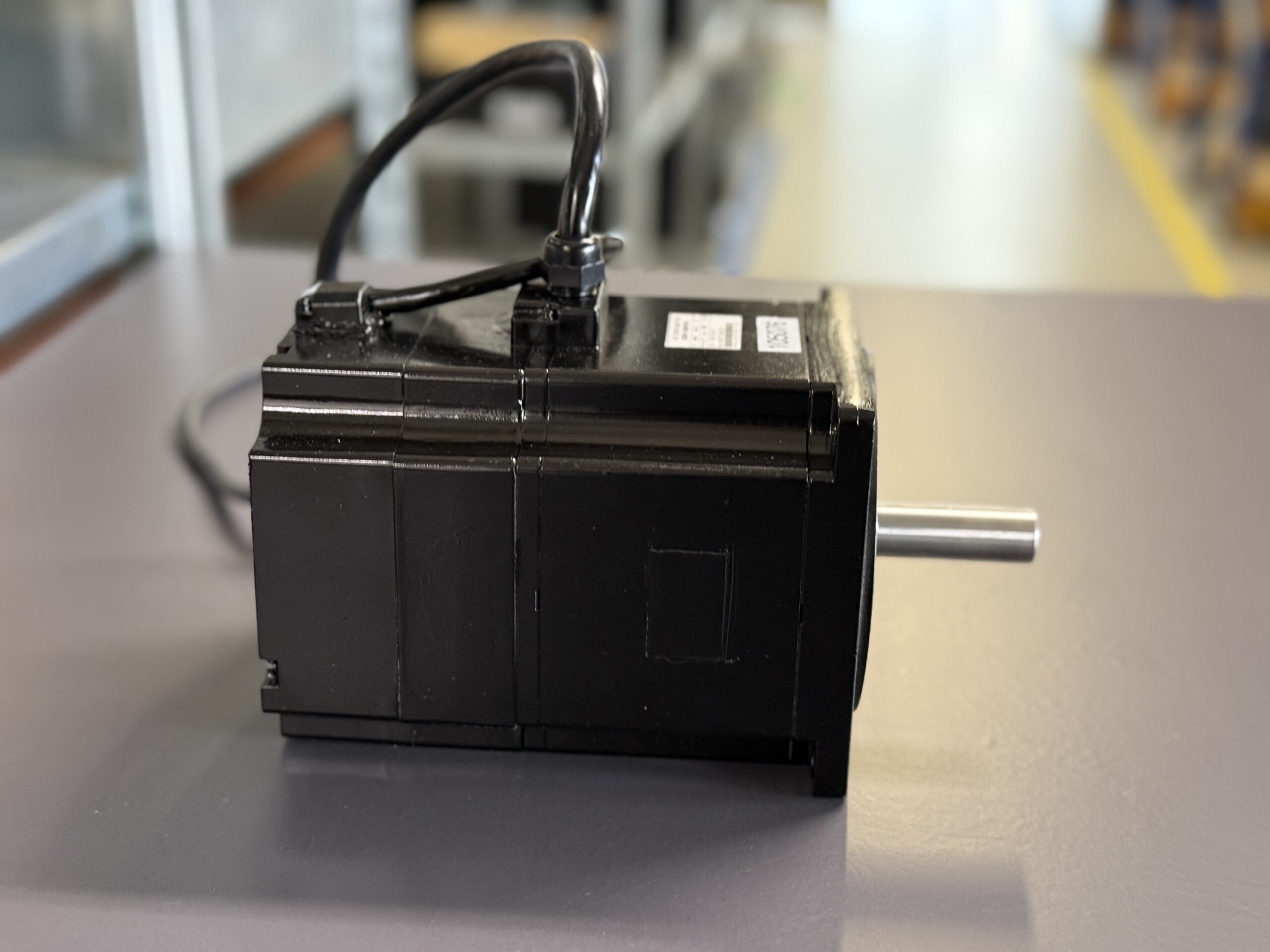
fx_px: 1761
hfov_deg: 39.7
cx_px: 635
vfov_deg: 30.3
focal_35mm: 48
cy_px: 476
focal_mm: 6.76
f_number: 1.78
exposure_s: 1/33
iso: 250
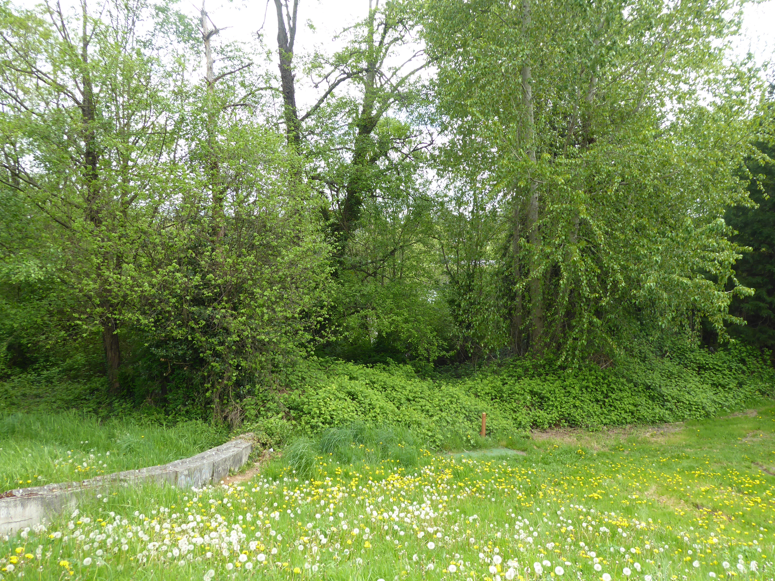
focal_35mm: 30
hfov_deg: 60.0
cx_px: 395
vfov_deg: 46.8
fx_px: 672
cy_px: 286
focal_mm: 5
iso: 80
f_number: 3.5
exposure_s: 1/125
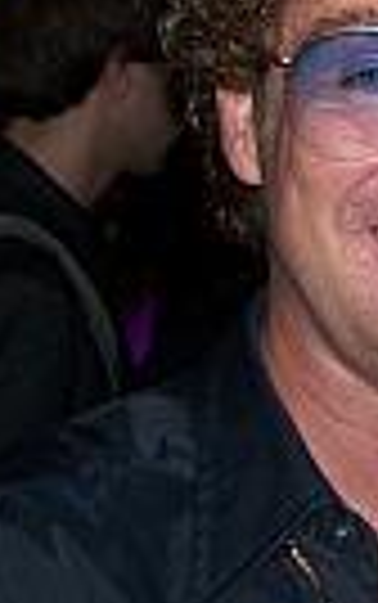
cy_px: 270
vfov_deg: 17.4
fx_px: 1974
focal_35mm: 120
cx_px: 634
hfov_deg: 10.4
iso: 80
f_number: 2.8
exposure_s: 1/80
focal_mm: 6.3
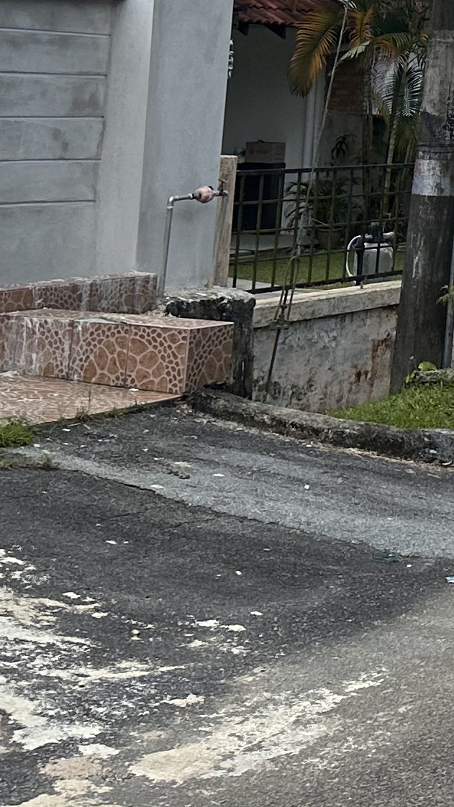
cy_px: -86
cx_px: 912
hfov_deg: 11.6
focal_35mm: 94
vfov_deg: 21.5
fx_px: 2012
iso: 80
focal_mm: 6.86
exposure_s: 1/6623
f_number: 1.78
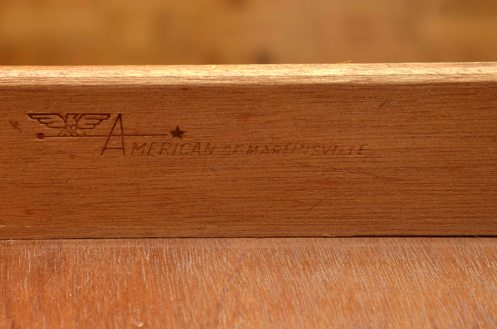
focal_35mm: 126
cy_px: 188
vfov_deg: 10.8
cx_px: 208
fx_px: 1736
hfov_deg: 16.3
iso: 160
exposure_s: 1/200
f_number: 6.3
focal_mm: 70
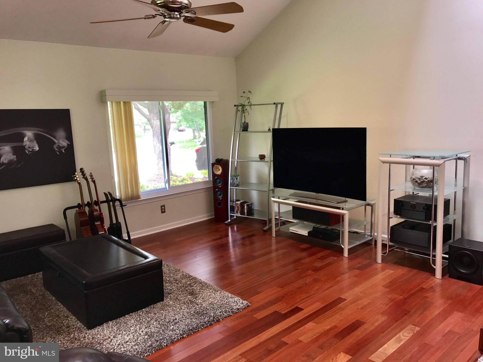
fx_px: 391
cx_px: 242
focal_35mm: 28
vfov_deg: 49.7
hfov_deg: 63.4
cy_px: 181
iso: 32
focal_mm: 3.99
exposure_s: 1/30
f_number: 1.8
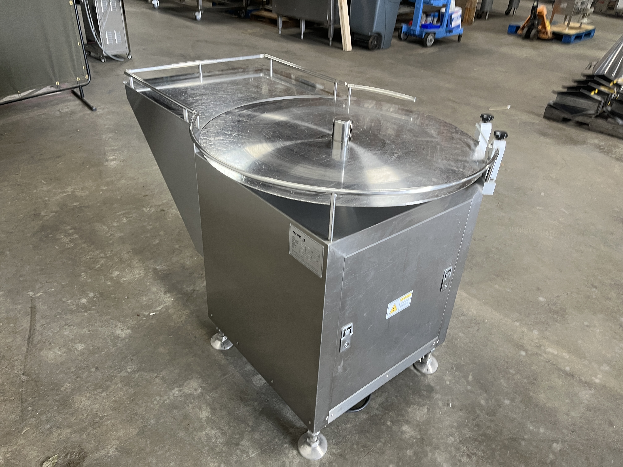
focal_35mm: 26
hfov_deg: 67.3
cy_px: 234
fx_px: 468
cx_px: 312
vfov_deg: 53.1
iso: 125
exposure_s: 1/60
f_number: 1.6
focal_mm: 5.1
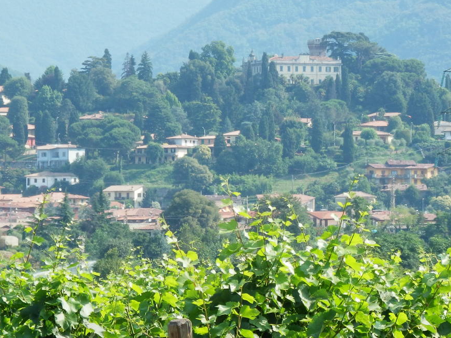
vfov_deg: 4.0
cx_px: 228
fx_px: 4834
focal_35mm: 371
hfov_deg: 5.3
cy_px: 249
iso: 80
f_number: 6.1
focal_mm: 40.2
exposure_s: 1/200
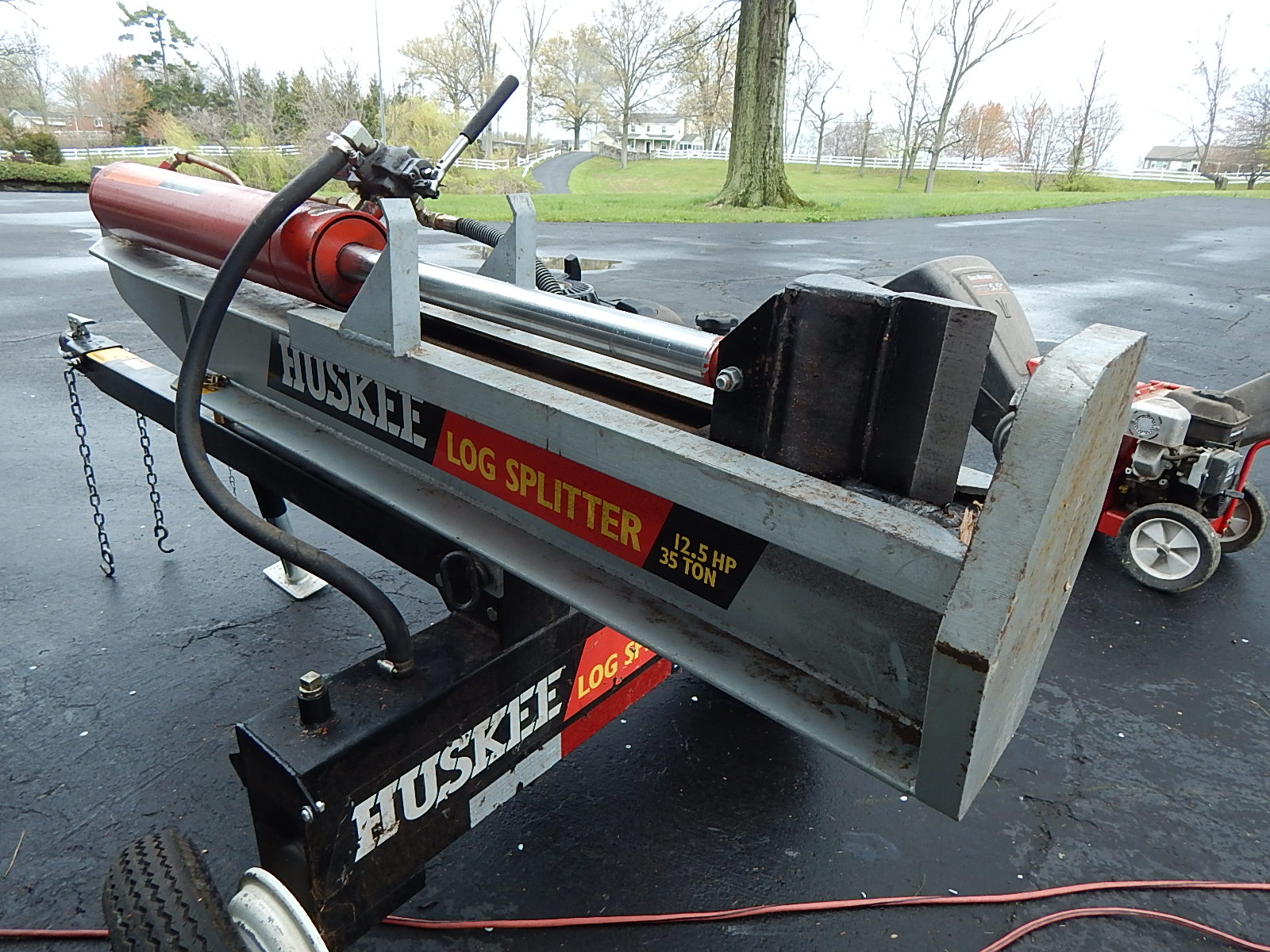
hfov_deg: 76.4
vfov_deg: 61.1
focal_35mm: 22
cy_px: 476
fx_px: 807
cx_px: 635
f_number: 3
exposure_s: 1/250
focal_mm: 4
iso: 125
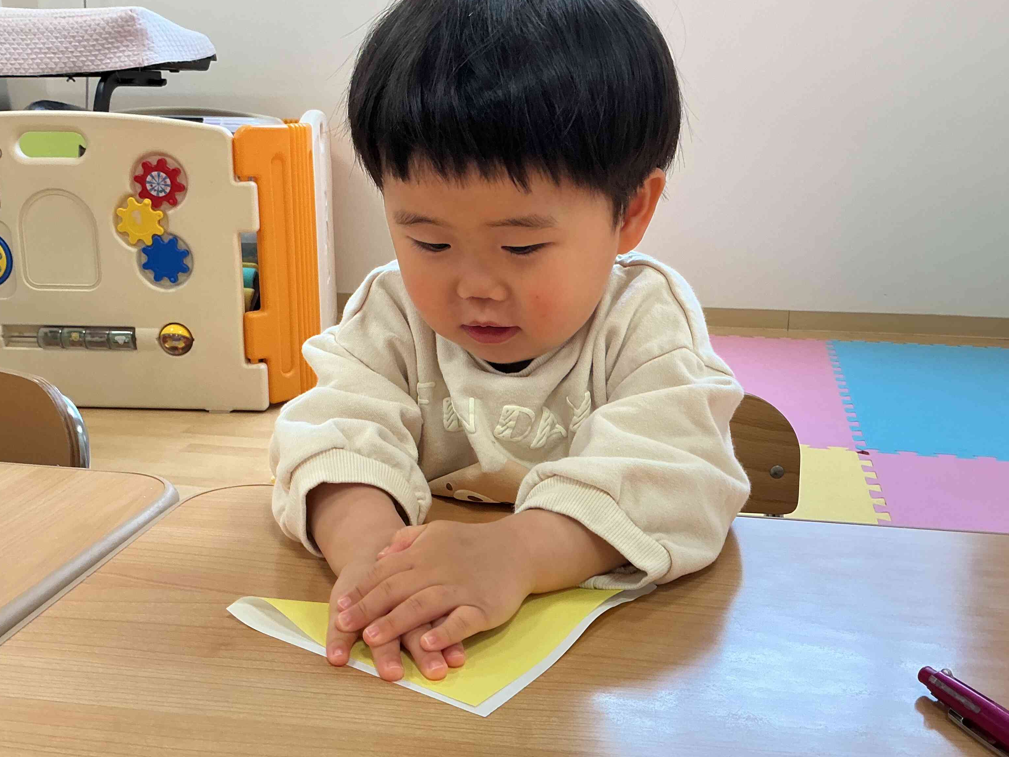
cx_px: 495
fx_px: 1108
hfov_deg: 49.0
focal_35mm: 38
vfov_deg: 37.7
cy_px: 408
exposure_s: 1/60
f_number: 1.8
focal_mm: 3
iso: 40
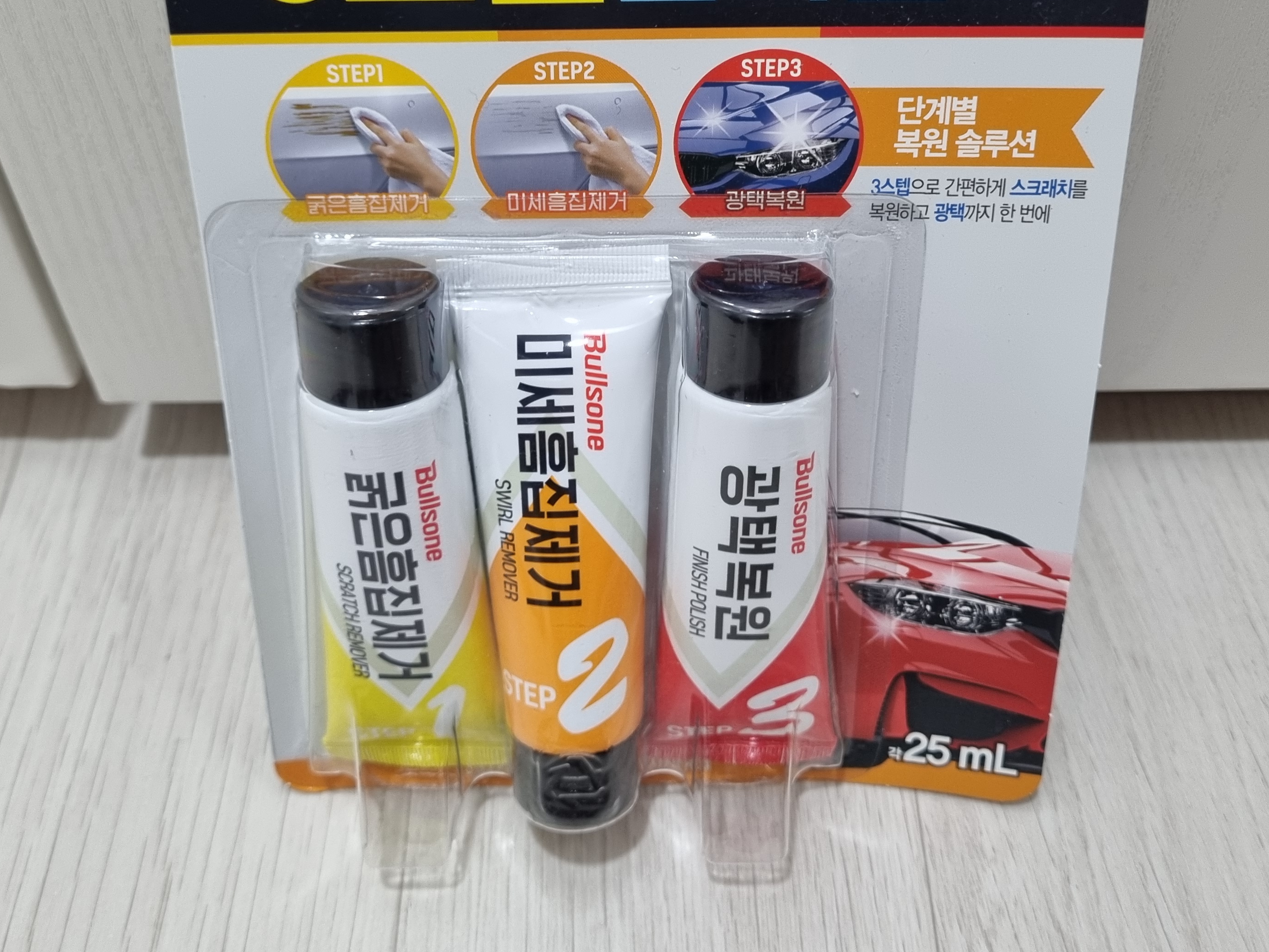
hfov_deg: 49.0
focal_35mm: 38
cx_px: 613
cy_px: 328
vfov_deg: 37.4
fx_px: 1393
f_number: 1.8
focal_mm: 5.4
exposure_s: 1/40
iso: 200
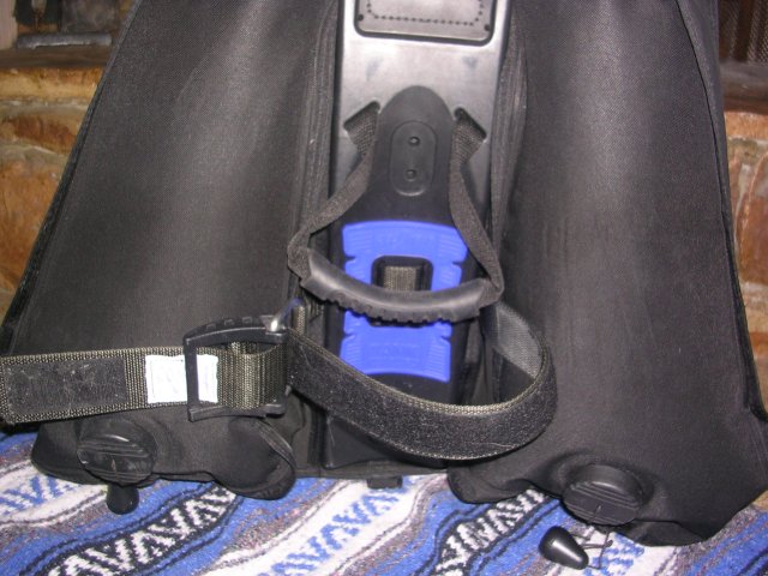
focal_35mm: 38
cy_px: 288
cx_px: 384
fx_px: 843
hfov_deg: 49.0
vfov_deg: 37.7
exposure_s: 1/60.1
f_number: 2.8
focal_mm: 5.8
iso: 50
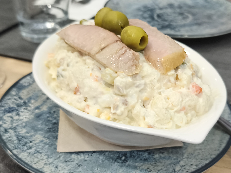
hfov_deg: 34.8
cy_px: 83
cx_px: 137
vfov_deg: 26.6
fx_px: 367
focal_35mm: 55
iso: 500
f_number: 1.65
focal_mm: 6.18
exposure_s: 1/50
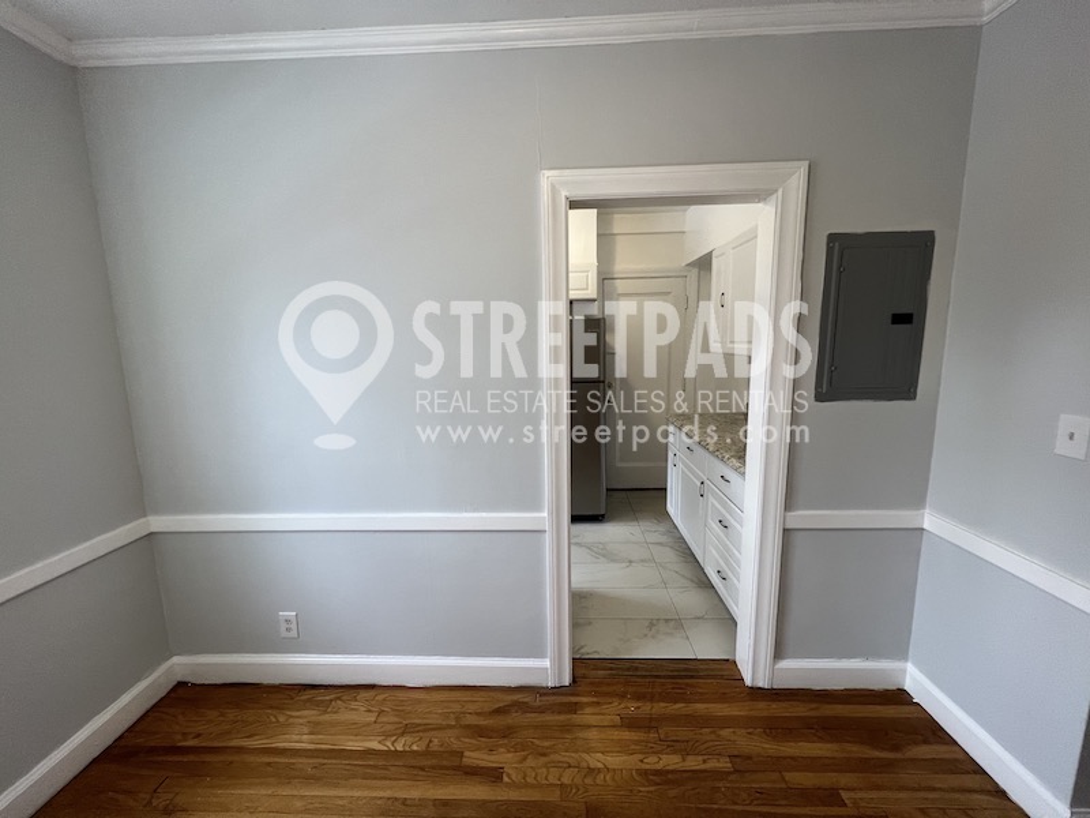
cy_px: 409
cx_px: 545
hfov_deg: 106.2
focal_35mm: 13
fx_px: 409
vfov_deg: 89.9
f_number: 1.8
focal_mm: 1.57
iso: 125
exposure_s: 1/120
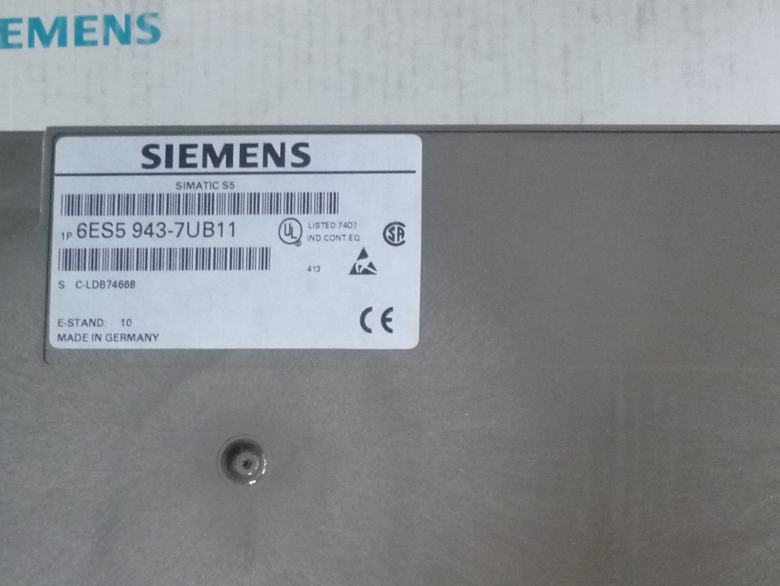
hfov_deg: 27.2
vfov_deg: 20.3
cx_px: 533
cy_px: 531
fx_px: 1600
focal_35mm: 71
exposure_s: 1/13
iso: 400
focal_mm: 5.5
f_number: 2.8
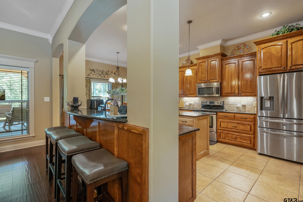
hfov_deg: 93.3
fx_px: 143
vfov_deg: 70.4
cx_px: 152
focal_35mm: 17
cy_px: 101
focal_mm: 17
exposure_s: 1/4
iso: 800
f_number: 8
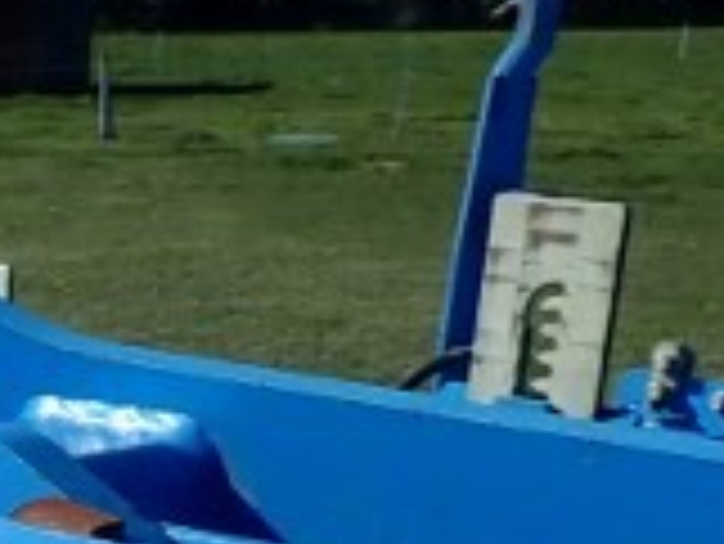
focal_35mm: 124
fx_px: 2595
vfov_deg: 11.3
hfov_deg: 14.7
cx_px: -382
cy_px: 922
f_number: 8
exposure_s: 1/250
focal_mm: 4.5
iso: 100
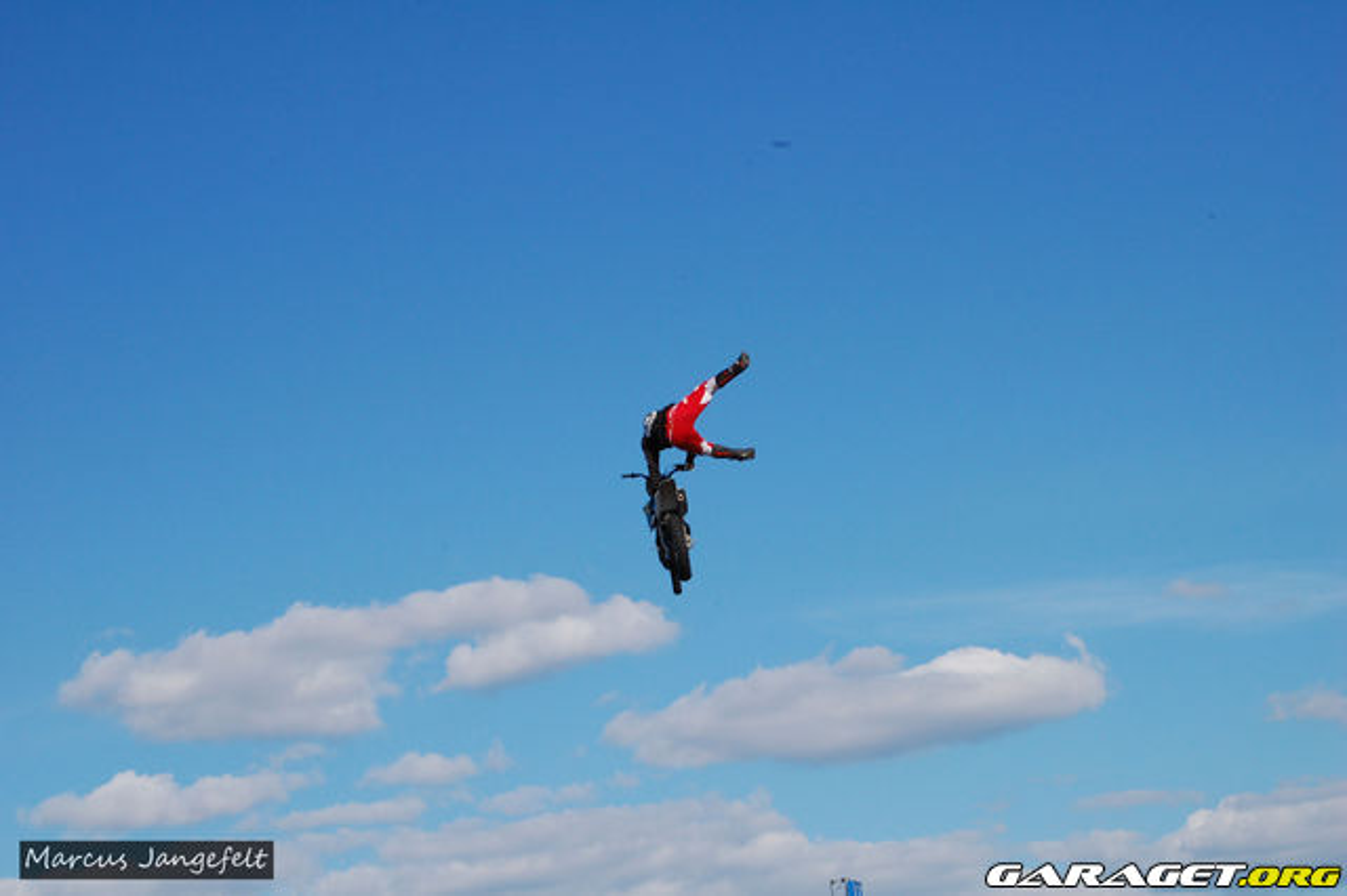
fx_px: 3085
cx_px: 674
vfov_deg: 16.5
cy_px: 448
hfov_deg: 24.6
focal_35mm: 82
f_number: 18
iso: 400
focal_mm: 55
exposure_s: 1/320
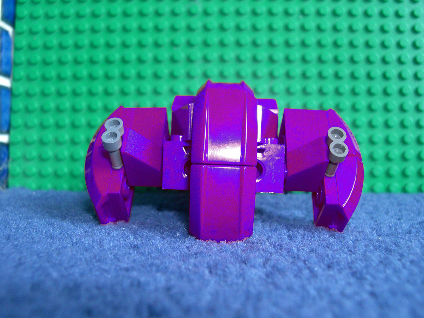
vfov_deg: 37.7
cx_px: 212
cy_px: 159
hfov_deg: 49.0
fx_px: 465
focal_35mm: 38
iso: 332
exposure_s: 1
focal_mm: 8
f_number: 7.6
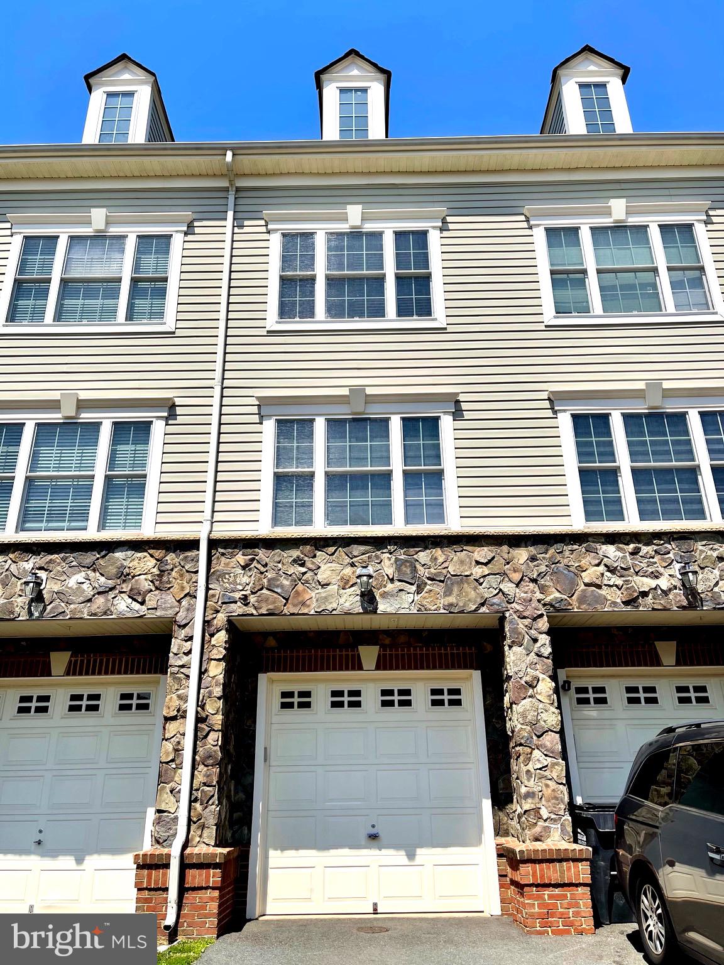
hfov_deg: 53.1
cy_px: 482
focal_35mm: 26
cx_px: 362
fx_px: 725
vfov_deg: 67.3
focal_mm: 5.1
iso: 32
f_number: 1.6
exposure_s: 1/4348
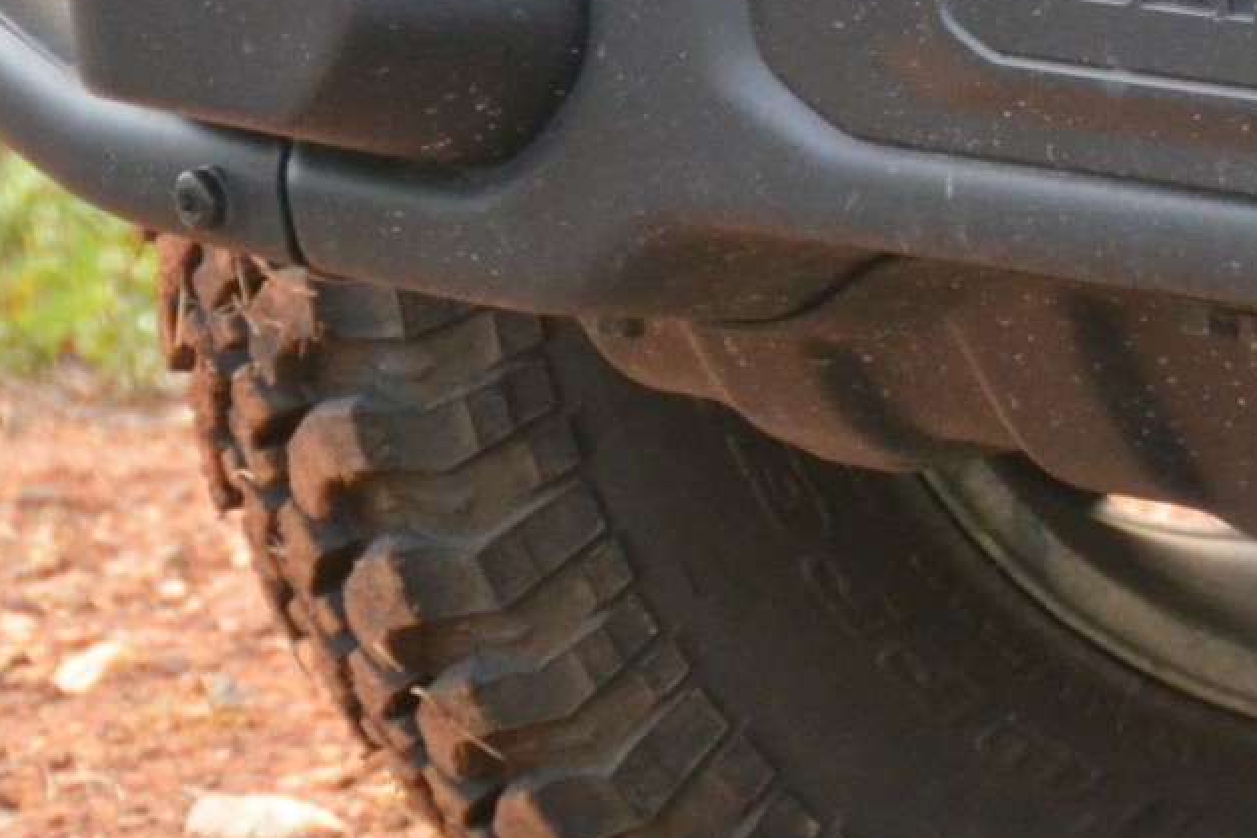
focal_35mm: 564
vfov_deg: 2.4
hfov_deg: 3.6
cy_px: -453
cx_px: 1941
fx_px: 19691
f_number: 5.3
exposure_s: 1/400
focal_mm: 95
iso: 1600
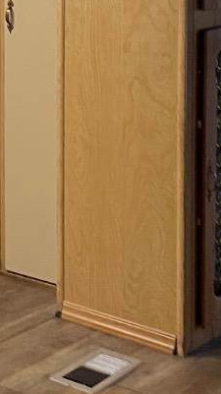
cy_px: -37
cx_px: -302
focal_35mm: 102
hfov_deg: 10.3
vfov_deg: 20.0
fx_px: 1065
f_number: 1.6
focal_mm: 5.1
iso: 125
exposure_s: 1/60
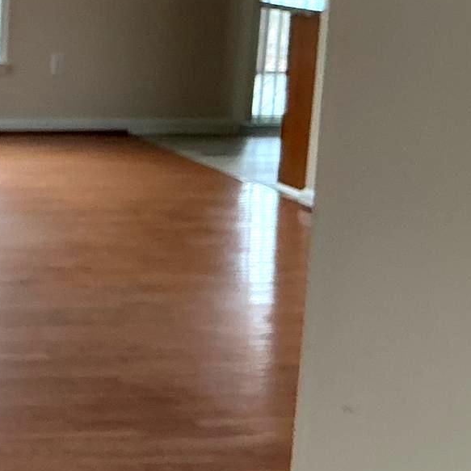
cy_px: 120
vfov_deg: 19.2
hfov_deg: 16.8
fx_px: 1385
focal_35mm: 90
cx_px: -309
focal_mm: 3
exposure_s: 1/120
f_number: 1.8
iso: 64
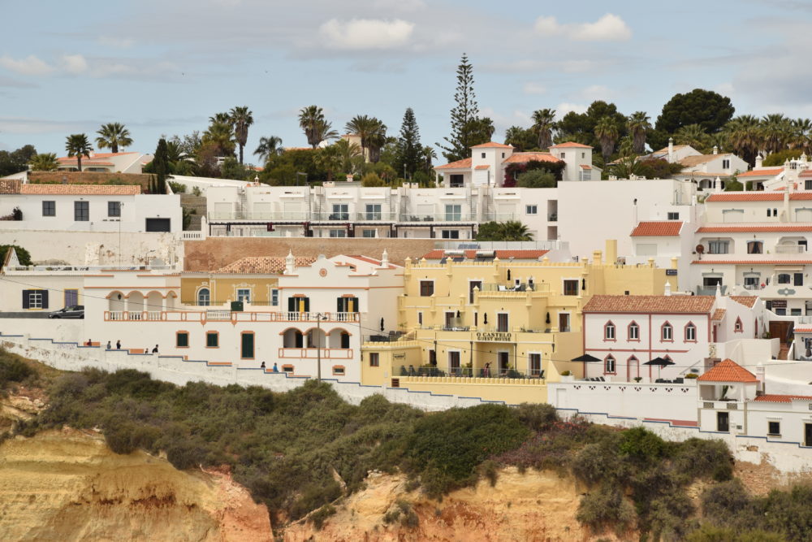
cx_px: 406
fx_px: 2369
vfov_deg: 13.0
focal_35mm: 105
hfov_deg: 19.5
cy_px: 271
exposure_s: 1/400
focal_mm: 70
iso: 100
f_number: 8
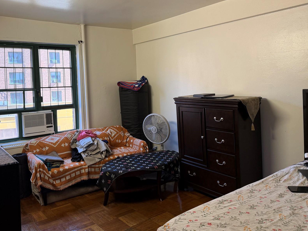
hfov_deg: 58.2
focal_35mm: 31
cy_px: 93
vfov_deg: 45.2
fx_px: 276
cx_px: 137
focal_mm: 6.76
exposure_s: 1/120
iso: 125
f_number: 1.78
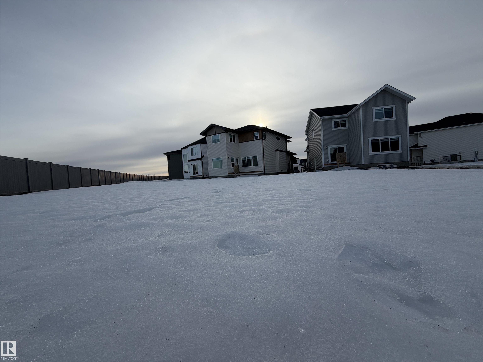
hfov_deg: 102.1
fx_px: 195
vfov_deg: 85.7
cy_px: 181
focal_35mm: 14
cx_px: 242
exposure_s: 1/1285
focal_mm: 2.22
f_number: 2.2
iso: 25
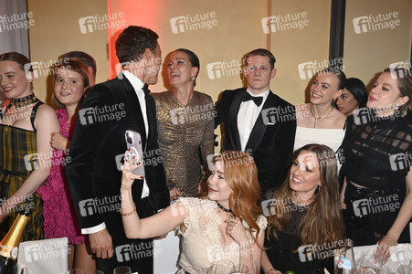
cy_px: 137
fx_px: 355
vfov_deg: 42.3
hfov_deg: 60.3
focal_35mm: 31
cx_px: 206
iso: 2000
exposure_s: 1/80
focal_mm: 31
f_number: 5.6
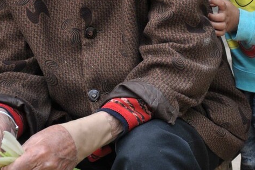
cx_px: 144
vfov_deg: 12.0
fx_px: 807
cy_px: 52
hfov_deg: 17.9
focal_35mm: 114
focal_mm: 30
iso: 200
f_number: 5
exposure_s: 1/160
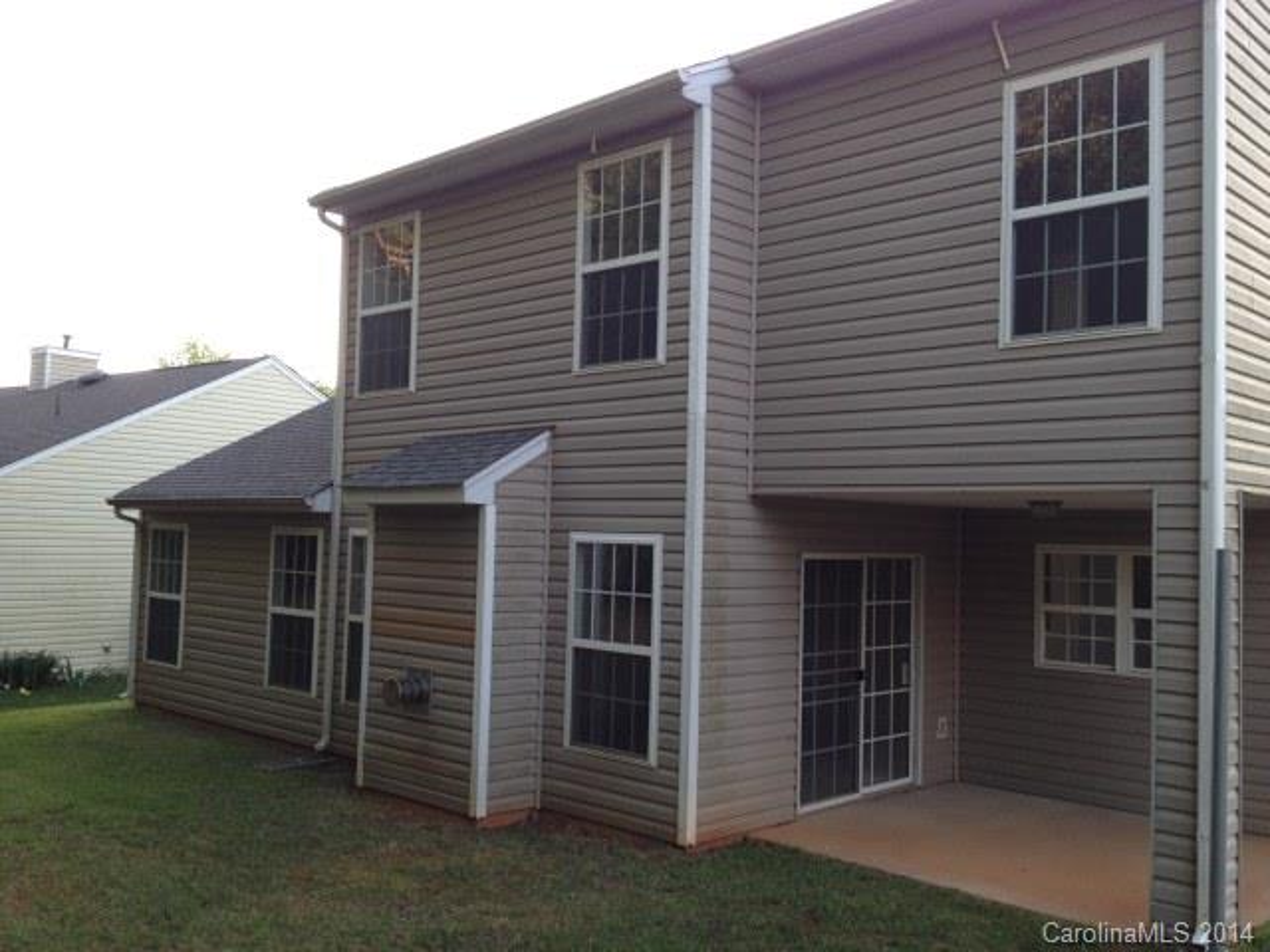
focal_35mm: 35
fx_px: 1284
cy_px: 476
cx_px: 635
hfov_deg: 52.6
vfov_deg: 40.7
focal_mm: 4.28
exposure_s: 1/60
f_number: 2.4
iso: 50
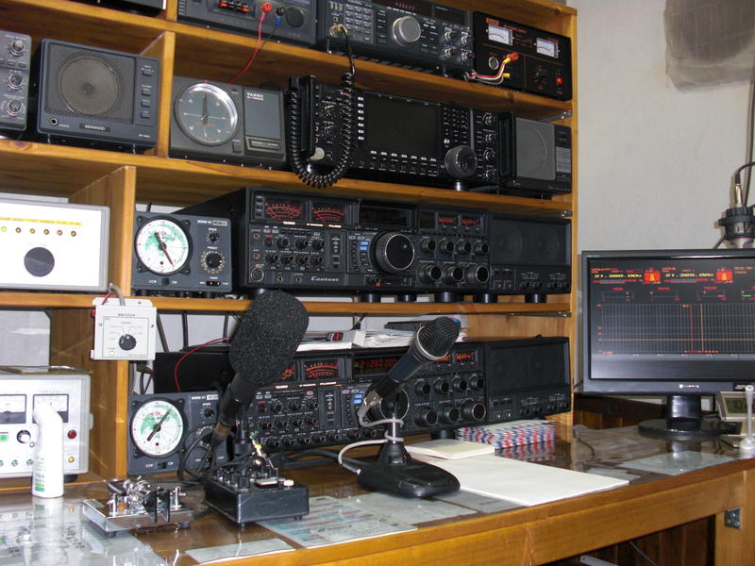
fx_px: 785
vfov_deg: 39.7
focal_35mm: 36
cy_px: 283
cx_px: 378
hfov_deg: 51.4
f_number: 2.8
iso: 200
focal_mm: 6.3
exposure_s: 1/60
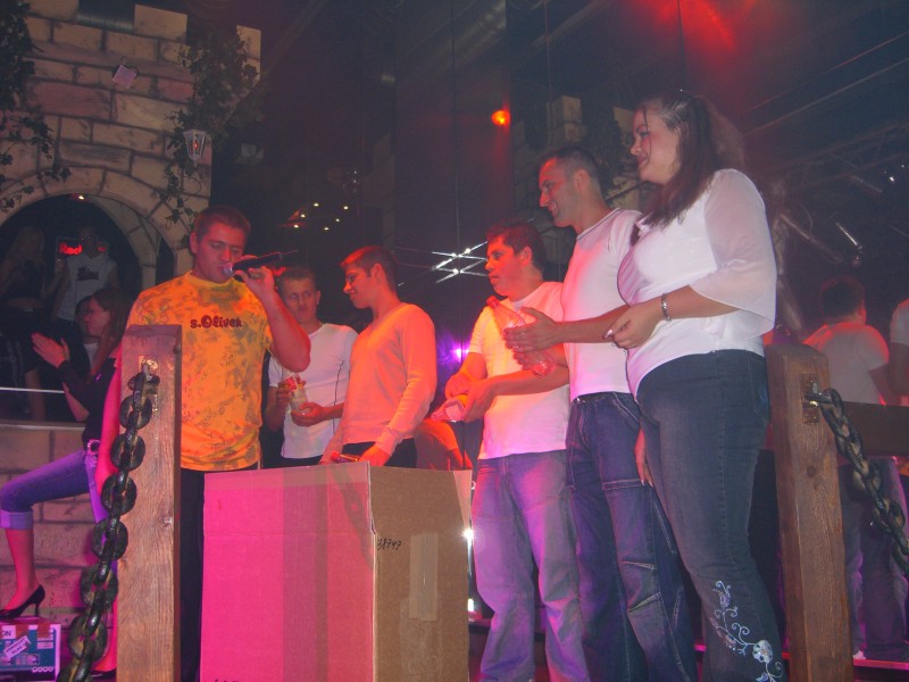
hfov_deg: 49.0
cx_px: 454
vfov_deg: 37.7
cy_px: 341
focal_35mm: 38
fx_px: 998
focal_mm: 7.9
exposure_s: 1/60
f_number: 2.8
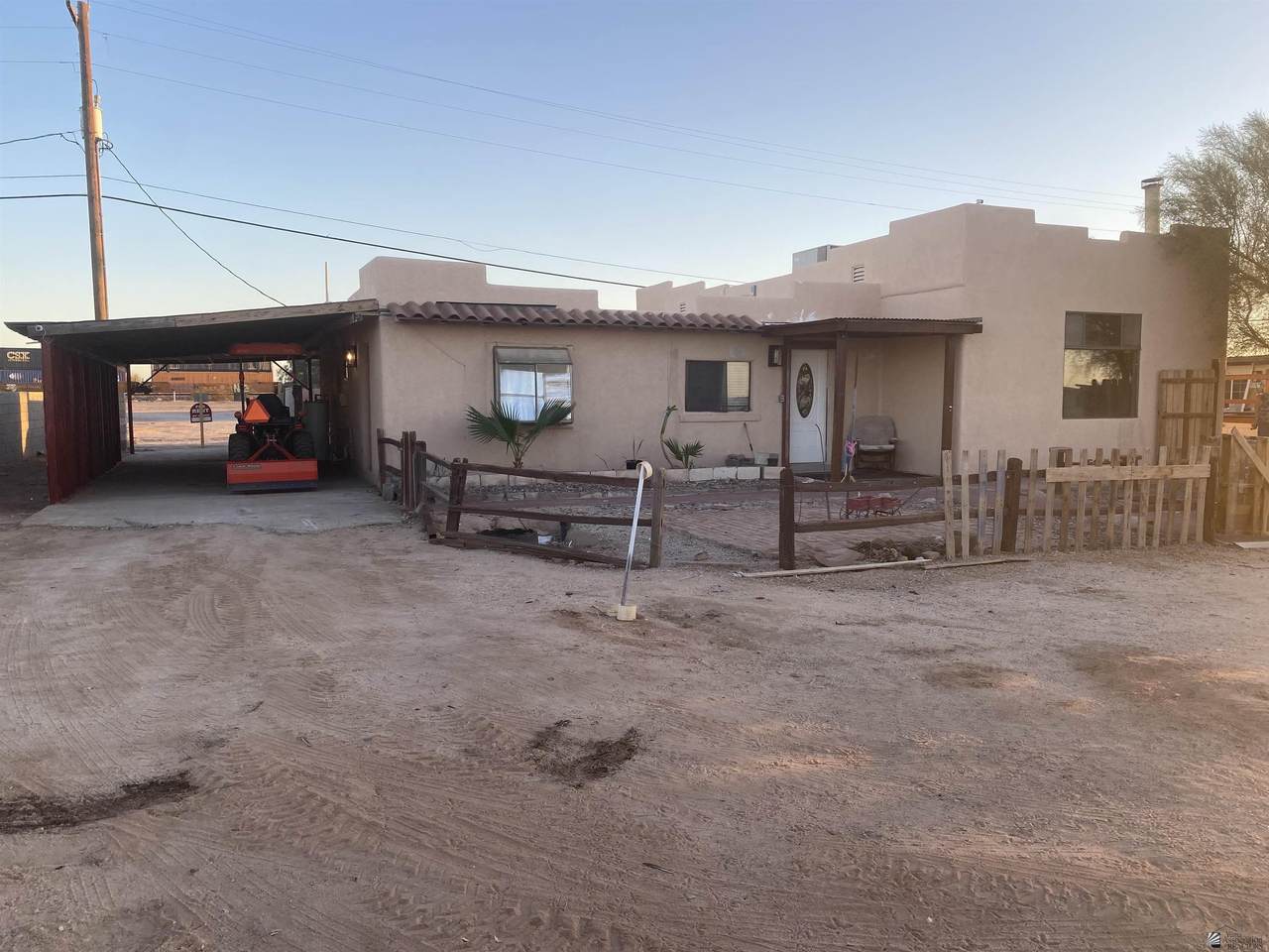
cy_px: 476
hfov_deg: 67.3
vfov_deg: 53.1
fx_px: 953
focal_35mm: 26
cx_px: 634
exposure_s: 1/546
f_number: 1.8
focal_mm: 4.25
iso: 32
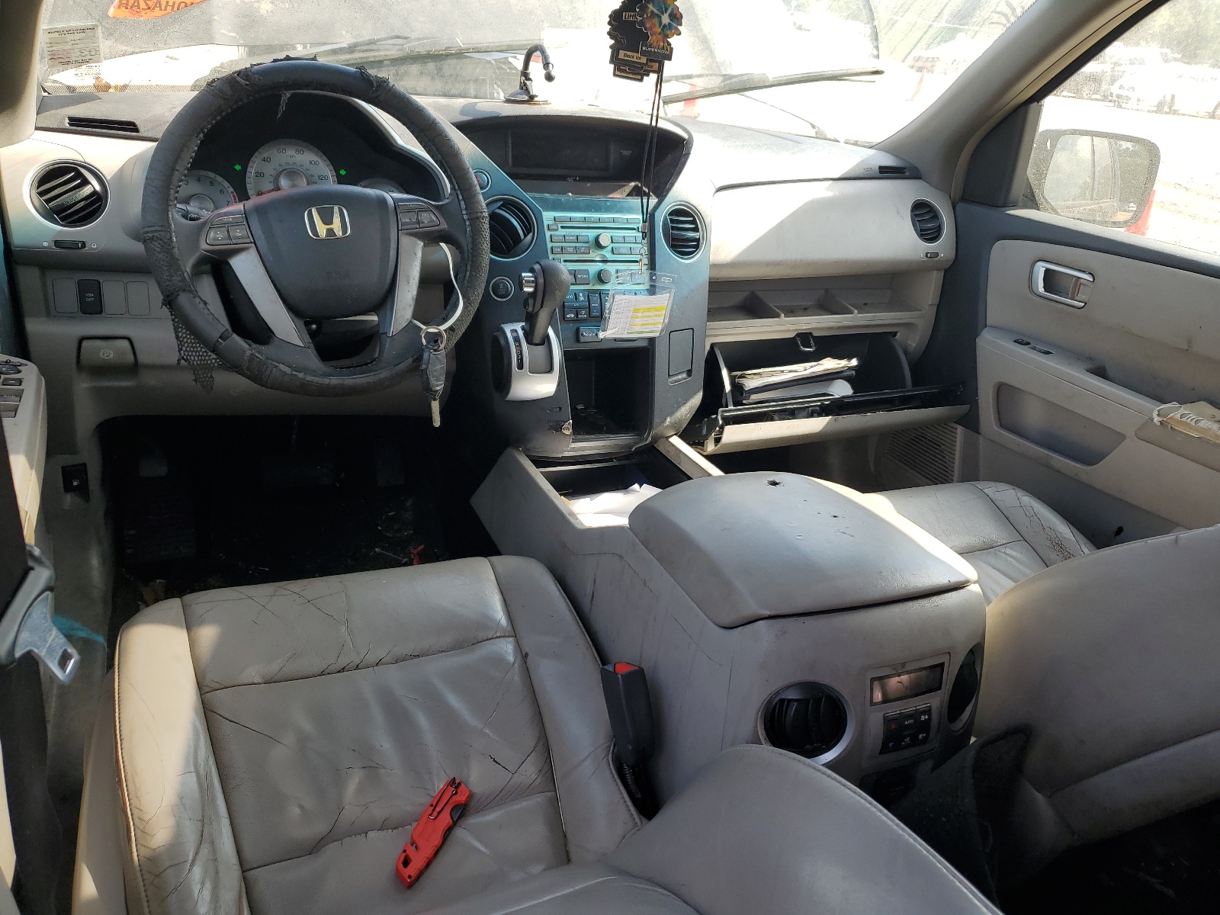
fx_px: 916
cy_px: 458
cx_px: 610
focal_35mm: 26
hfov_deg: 67.3
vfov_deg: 53.1
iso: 50
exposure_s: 1/312
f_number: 1.5
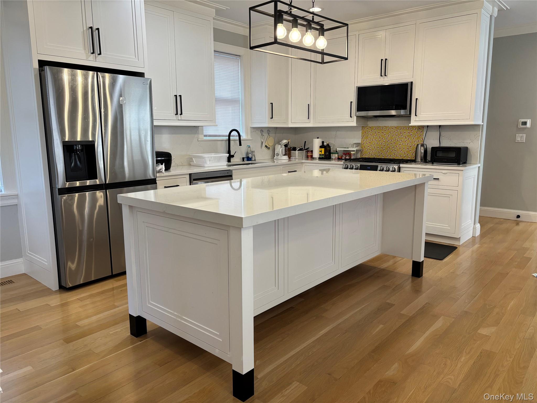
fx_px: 403
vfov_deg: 53.1
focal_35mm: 26
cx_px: 268
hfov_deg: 67.3
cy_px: 202
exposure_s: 1/120
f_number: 1.6
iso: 125
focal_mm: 5.96
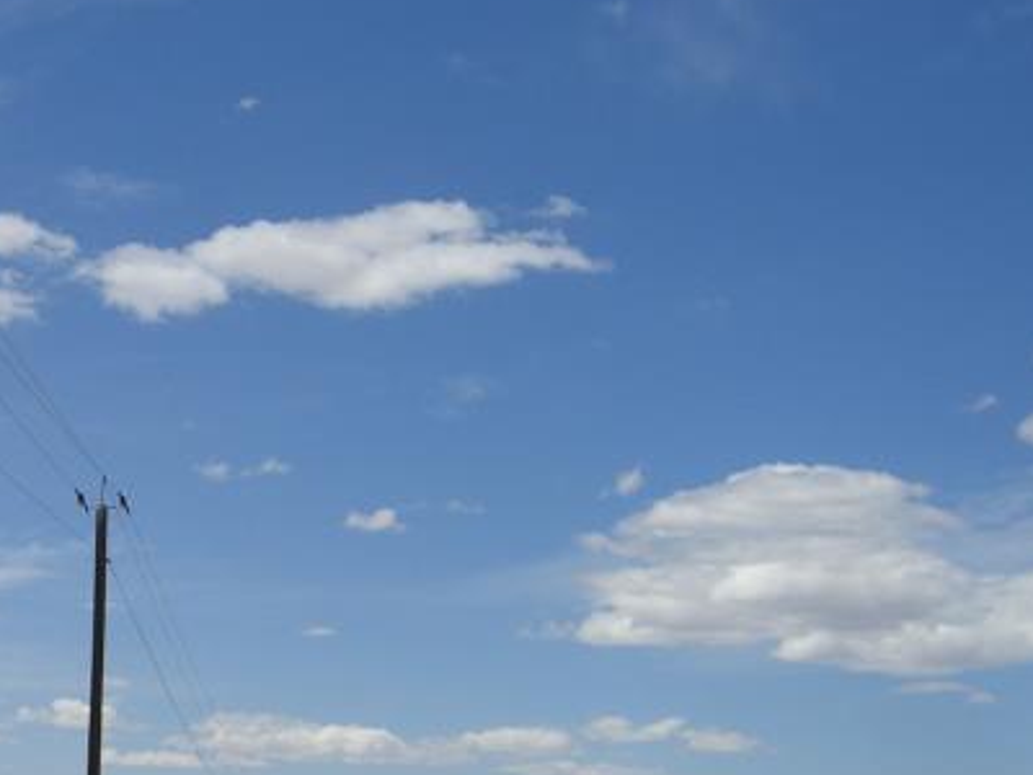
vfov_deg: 19.3
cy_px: 527
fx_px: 2268
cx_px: 75
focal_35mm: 76
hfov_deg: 24.8
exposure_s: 1/320
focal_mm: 7.9
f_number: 8
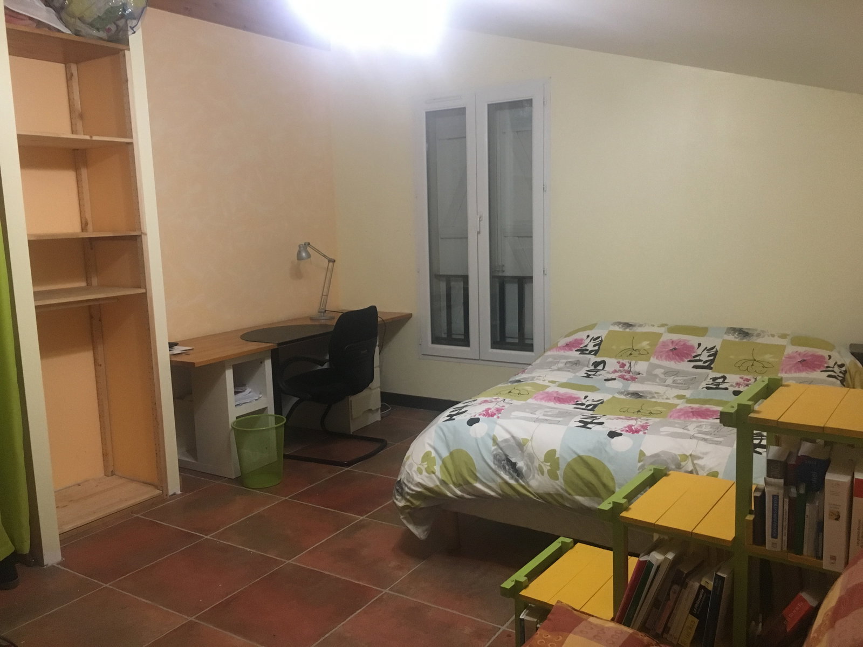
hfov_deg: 61.7
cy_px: 324
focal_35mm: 29
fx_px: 723
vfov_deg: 48.2
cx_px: 432
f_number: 2.2
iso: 200
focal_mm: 4.15
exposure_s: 1/25
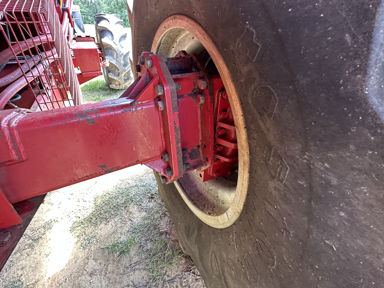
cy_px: 119
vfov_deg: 74.1
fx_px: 189
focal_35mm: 17
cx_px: 189
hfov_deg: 91.0
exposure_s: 1/90
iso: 320
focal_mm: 2.22
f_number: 2.2
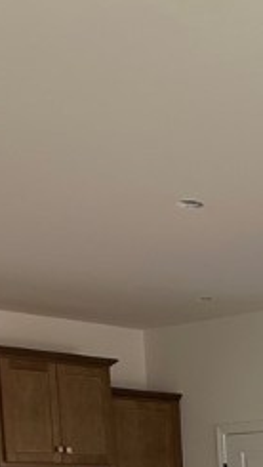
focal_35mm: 82
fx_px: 1016
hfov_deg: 14.0
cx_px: 372
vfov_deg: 22.9
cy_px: 618
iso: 160
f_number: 1.78
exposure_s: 1/121
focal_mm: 6.86
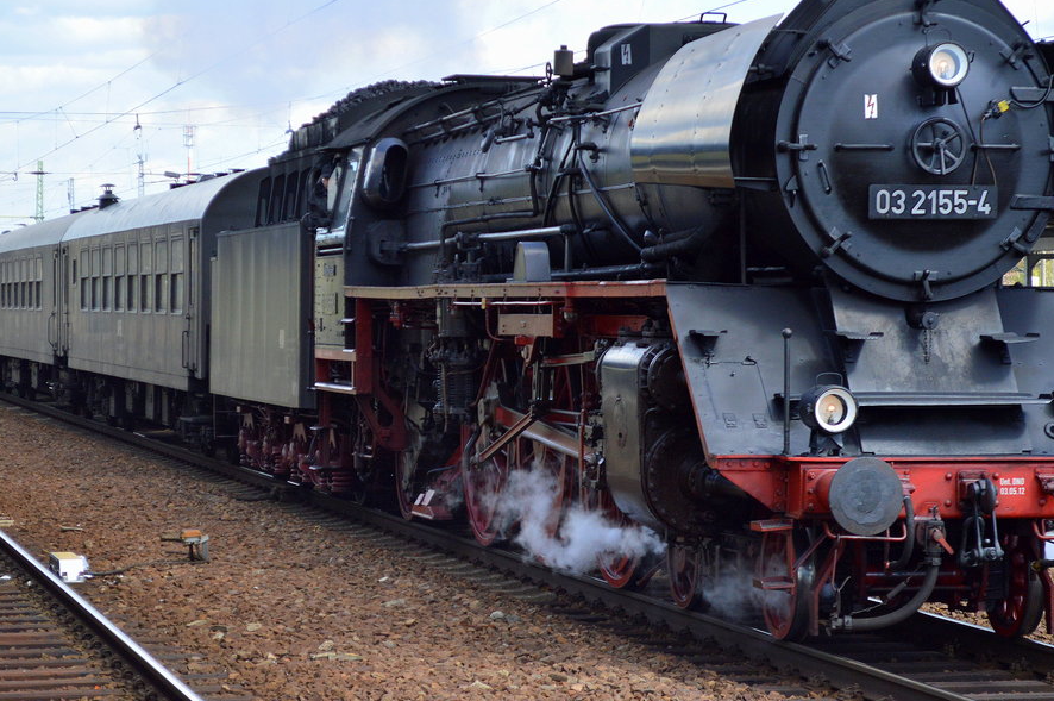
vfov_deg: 12.2
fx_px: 3267
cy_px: 271
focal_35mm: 112
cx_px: 581
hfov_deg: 18.3
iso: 400
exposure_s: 1/640
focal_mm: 55
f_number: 5.6
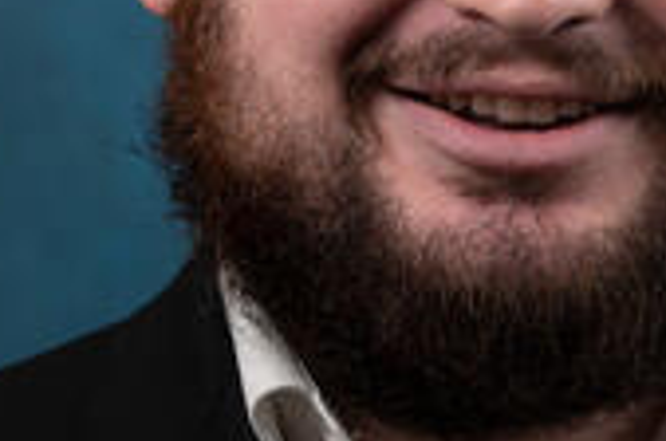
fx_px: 9749
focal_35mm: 528
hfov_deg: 3.9
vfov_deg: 2.6
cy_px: 167
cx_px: 595
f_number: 5.6
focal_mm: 112
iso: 200
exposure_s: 1/200
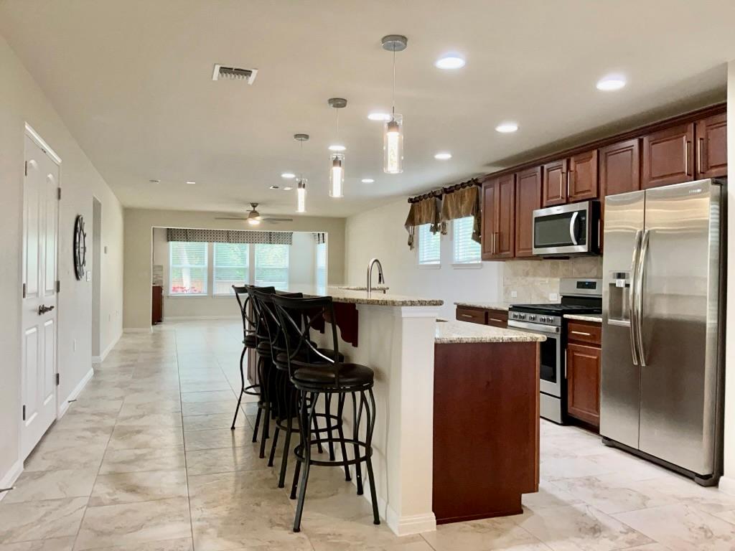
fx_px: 573
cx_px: 368
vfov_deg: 51.4
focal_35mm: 27
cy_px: 276
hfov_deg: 65.3
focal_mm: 3
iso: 100
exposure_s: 1/60
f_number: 1.8
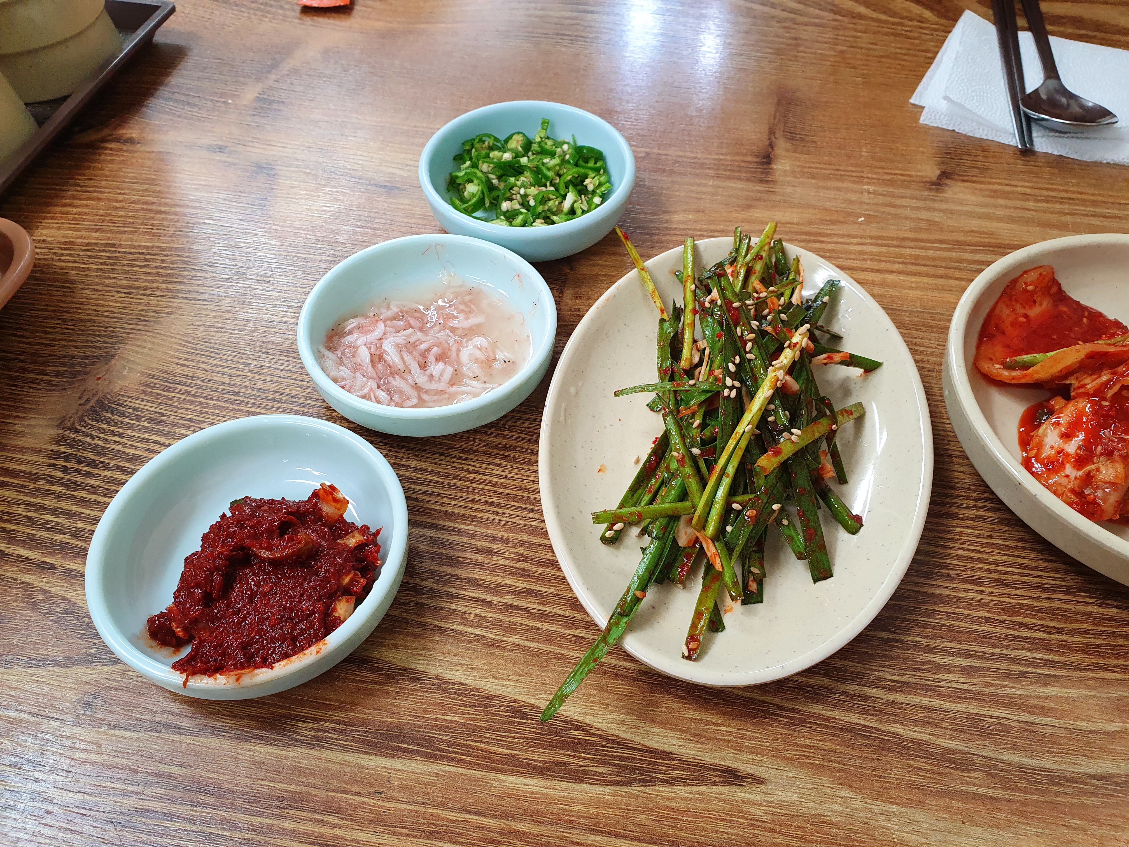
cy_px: 424
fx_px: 848
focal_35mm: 26
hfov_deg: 67.3
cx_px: 564
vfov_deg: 53.1
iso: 160
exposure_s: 1/60
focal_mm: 4.32
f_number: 2.4
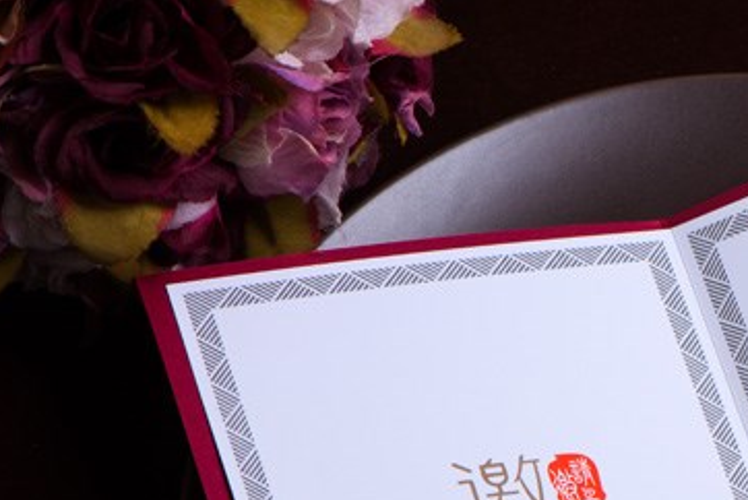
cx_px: 796
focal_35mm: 229
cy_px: 542
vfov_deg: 6.0
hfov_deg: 8.9
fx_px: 4762
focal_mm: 105
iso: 320
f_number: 14
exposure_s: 1/200
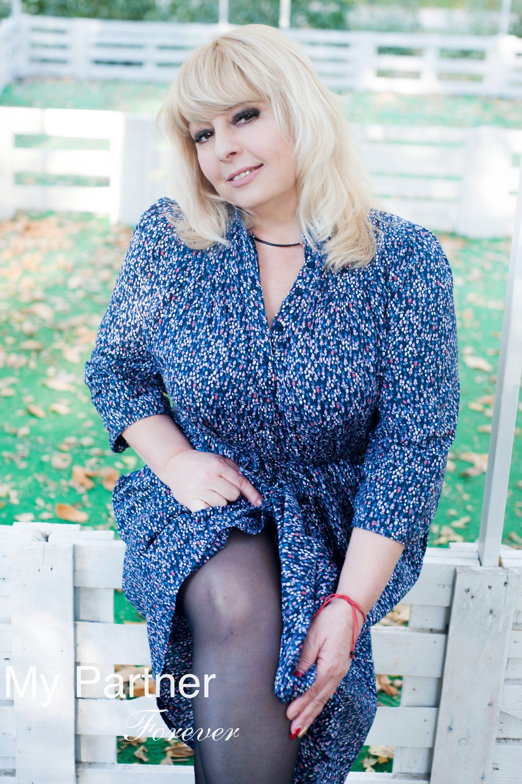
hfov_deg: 27.0
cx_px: 261
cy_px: 392
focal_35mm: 50
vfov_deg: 39.6
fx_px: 1089
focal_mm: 50
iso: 250
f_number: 4
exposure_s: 1/60
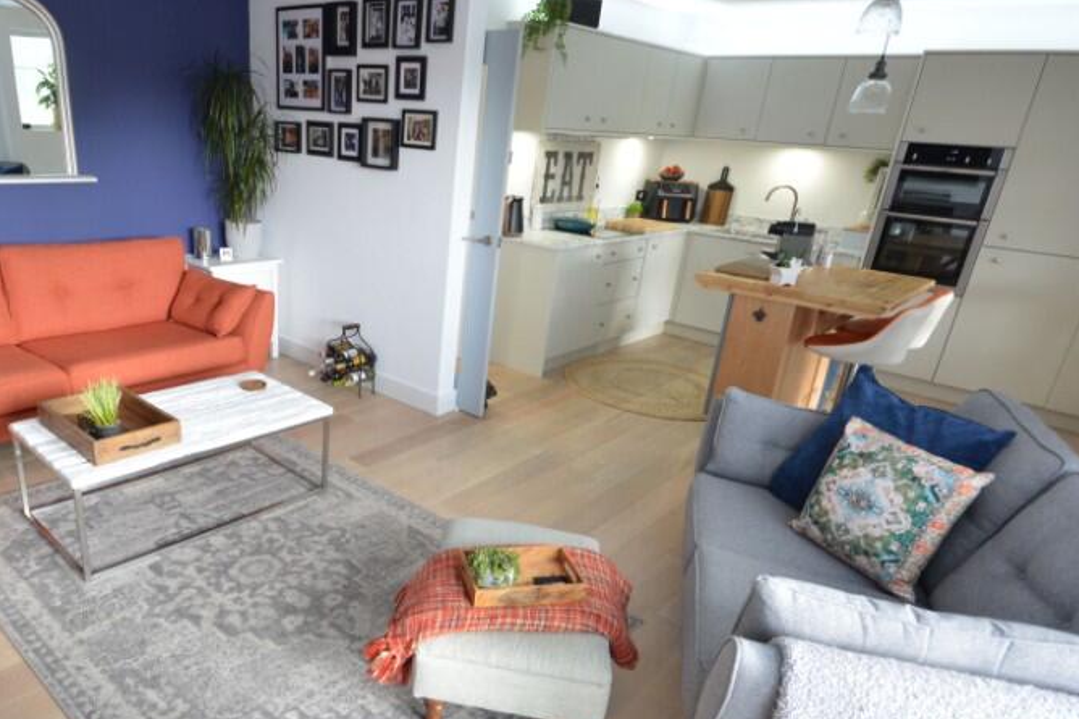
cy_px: 434
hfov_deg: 74.9
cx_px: 410
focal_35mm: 23
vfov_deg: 54.7
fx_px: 689
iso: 400
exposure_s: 1/8
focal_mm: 10
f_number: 8
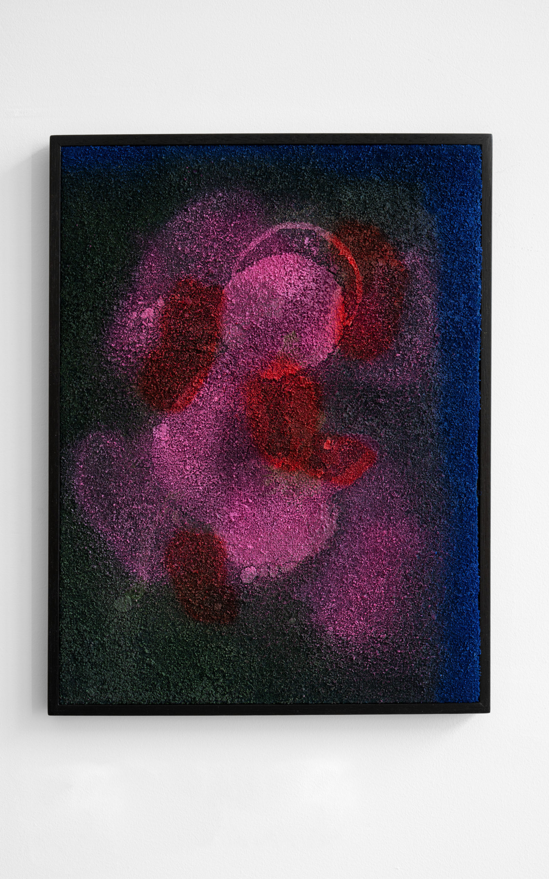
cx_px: 268
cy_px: 443
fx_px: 1484
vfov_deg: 33.0
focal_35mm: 62
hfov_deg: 21.0
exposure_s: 2
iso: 125
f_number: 14
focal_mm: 60
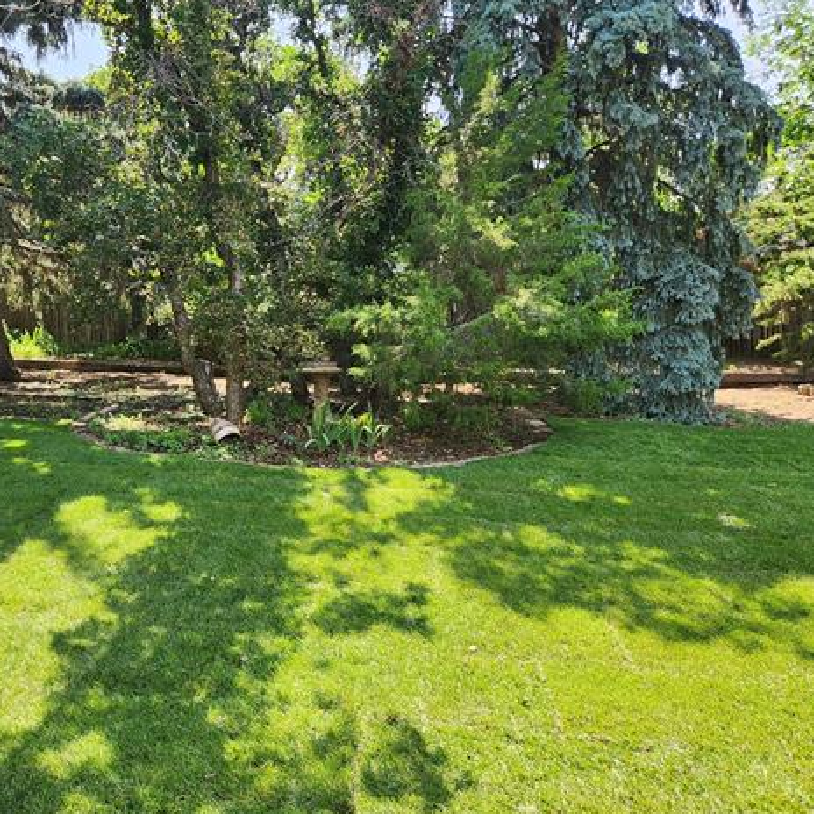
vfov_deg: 57.3
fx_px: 745
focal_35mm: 28
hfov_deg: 56.0
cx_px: 267
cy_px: 406
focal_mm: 5.4
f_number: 1.8
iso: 20
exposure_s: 1/219
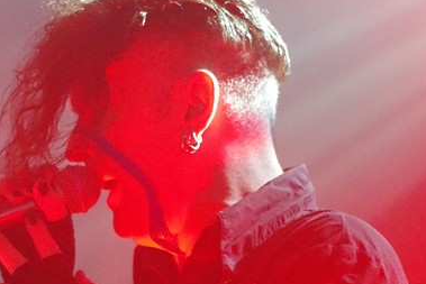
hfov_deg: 11.5
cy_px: 189
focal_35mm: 178
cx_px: 162
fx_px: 2107
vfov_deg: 7.7
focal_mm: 50
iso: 6400
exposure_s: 1/200
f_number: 2
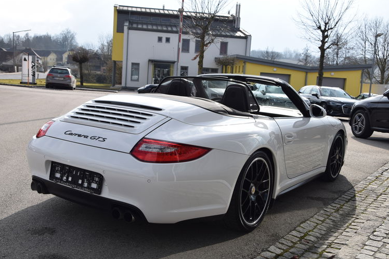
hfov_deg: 50.1
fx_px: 416
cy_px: 130
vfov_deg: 34.6
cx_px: 195
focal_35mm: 39
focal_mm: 25
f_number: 9
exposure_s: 1/320
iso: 200
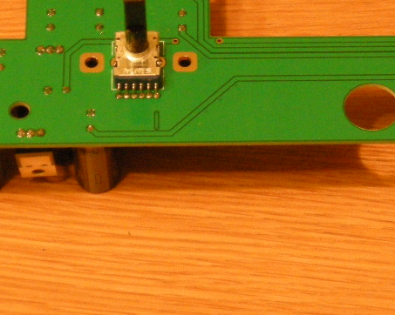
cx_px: 370
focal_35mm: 240
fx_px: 2805
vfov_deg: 6.4
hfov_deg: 8.0
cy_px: 81
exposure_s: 1/9.5
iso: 400
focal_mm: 18.6
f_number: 4.3
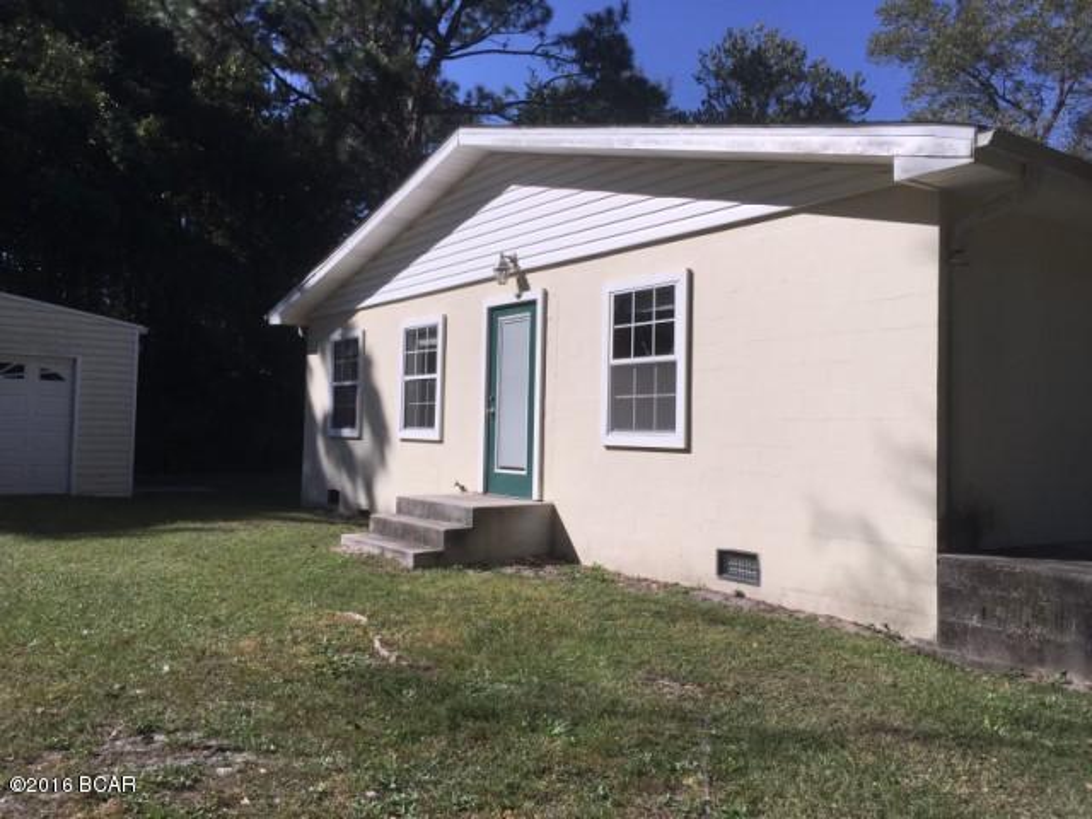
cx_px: 546
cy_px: 410
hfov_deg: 61.7
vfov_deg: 48.2
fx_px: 915
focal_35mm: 29
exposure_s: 1/4405
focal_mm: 4.15
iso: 40
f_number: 2.2
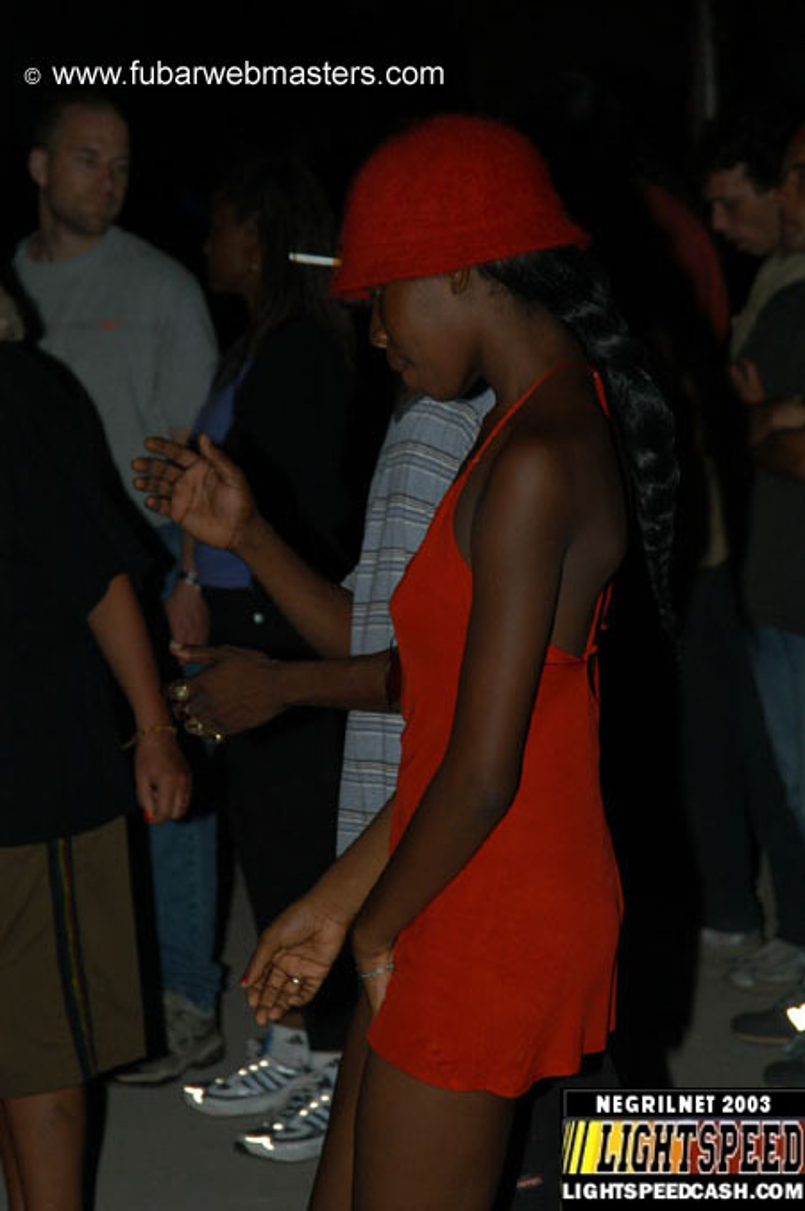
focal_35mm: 128
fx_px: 4285
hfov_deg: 10.7
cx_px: 402
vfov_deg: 16.1
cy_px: 606
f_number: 5
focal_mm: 85
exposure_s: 1/60
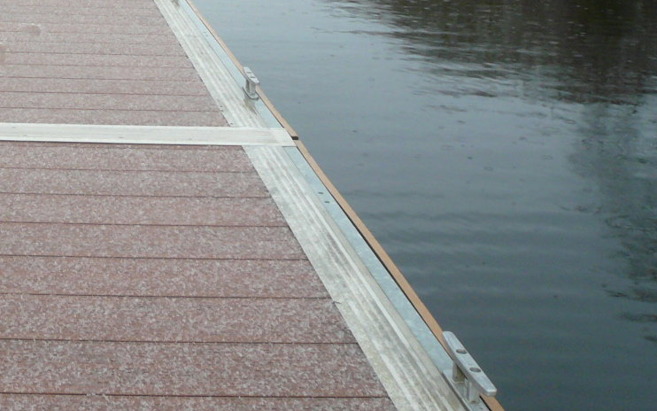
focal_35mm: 64
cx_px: 57
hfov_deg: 30.5
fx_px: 1146
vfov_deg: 19.9
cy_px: 27
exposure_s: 1/100
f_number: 2.8
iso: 100
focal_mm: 4.6
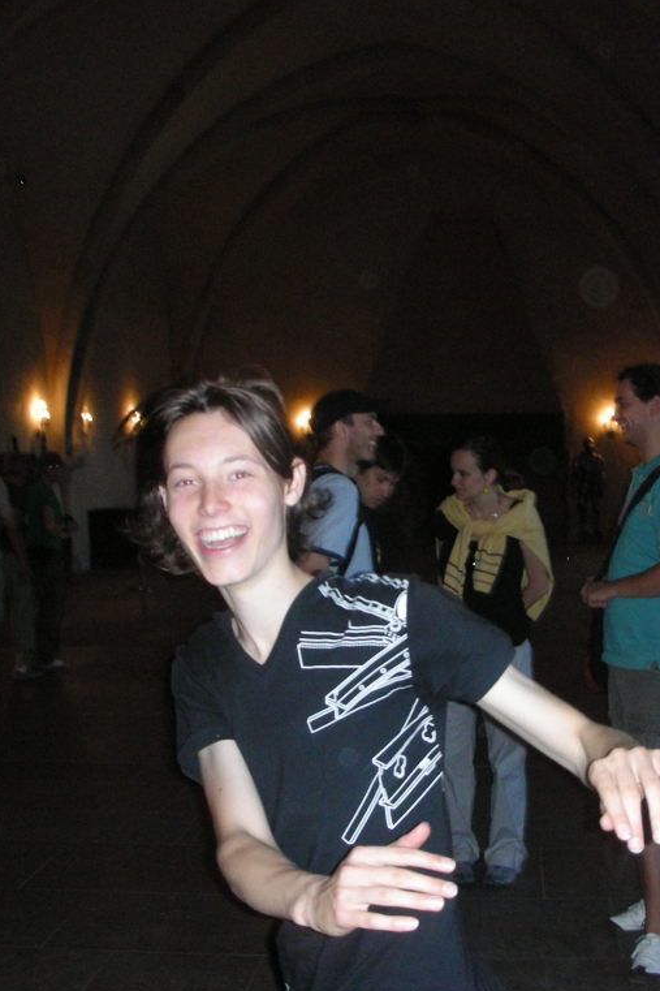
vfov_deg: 40.4
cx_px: 410
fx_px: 1348
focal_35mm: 49
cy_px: 495
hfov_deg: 27.4
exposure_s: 1/60.1
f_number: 3
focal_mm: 5.8
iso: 200
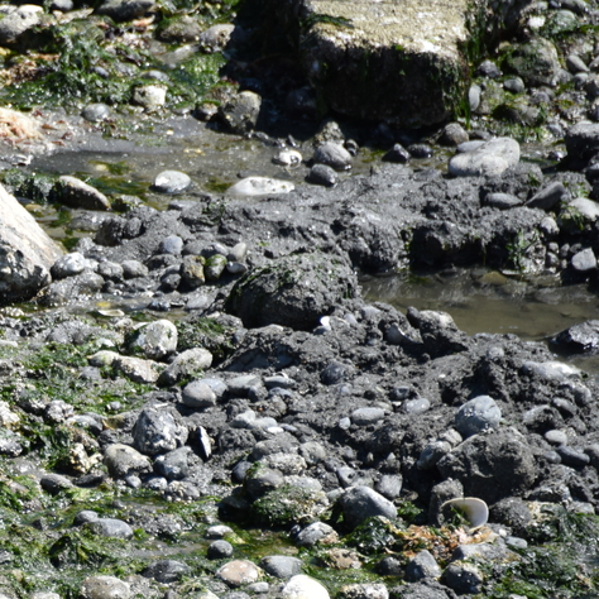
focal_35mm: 689
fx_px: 13489
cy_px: 401
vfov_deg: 2.5
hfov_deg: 2.5
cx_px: -157
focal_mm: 300
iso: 220
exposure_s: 1/640
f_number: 5.6
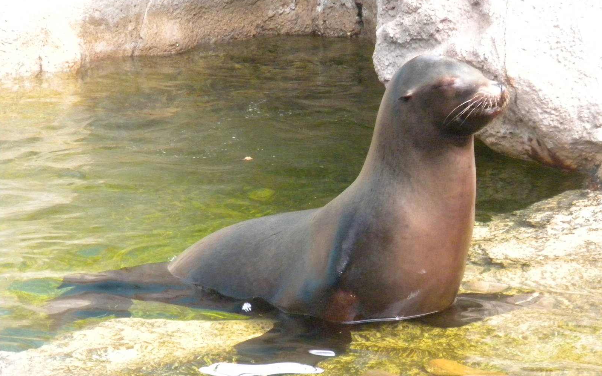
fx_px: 4151
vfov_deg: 5.2
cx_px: 300
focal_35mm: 253
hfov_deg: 8.3
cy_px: 216
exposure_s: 1/267
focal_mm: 42.1
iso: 800
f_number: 5.2
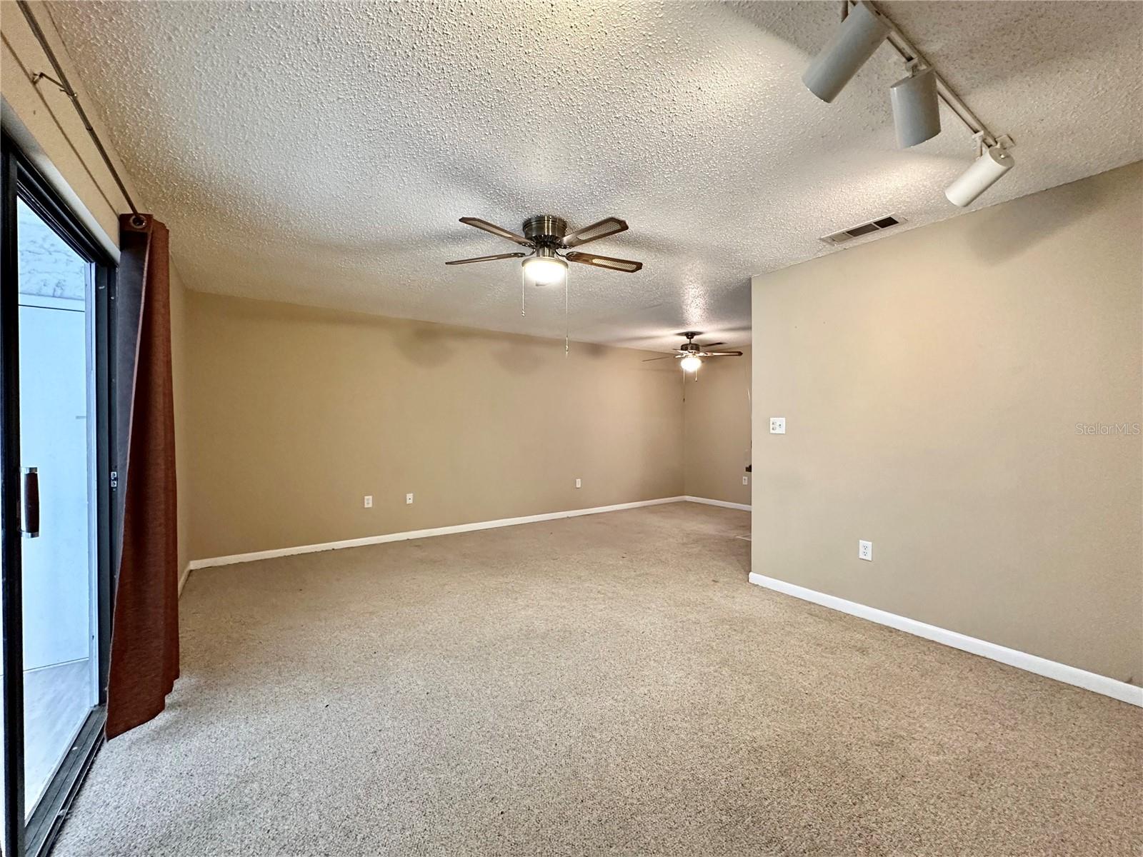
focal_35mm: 14
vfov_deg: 85.7
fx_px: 462
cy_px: 428
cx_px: 572
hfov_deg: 102.1
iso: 500
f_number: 2.2
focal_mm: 2.22
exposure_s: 1/60
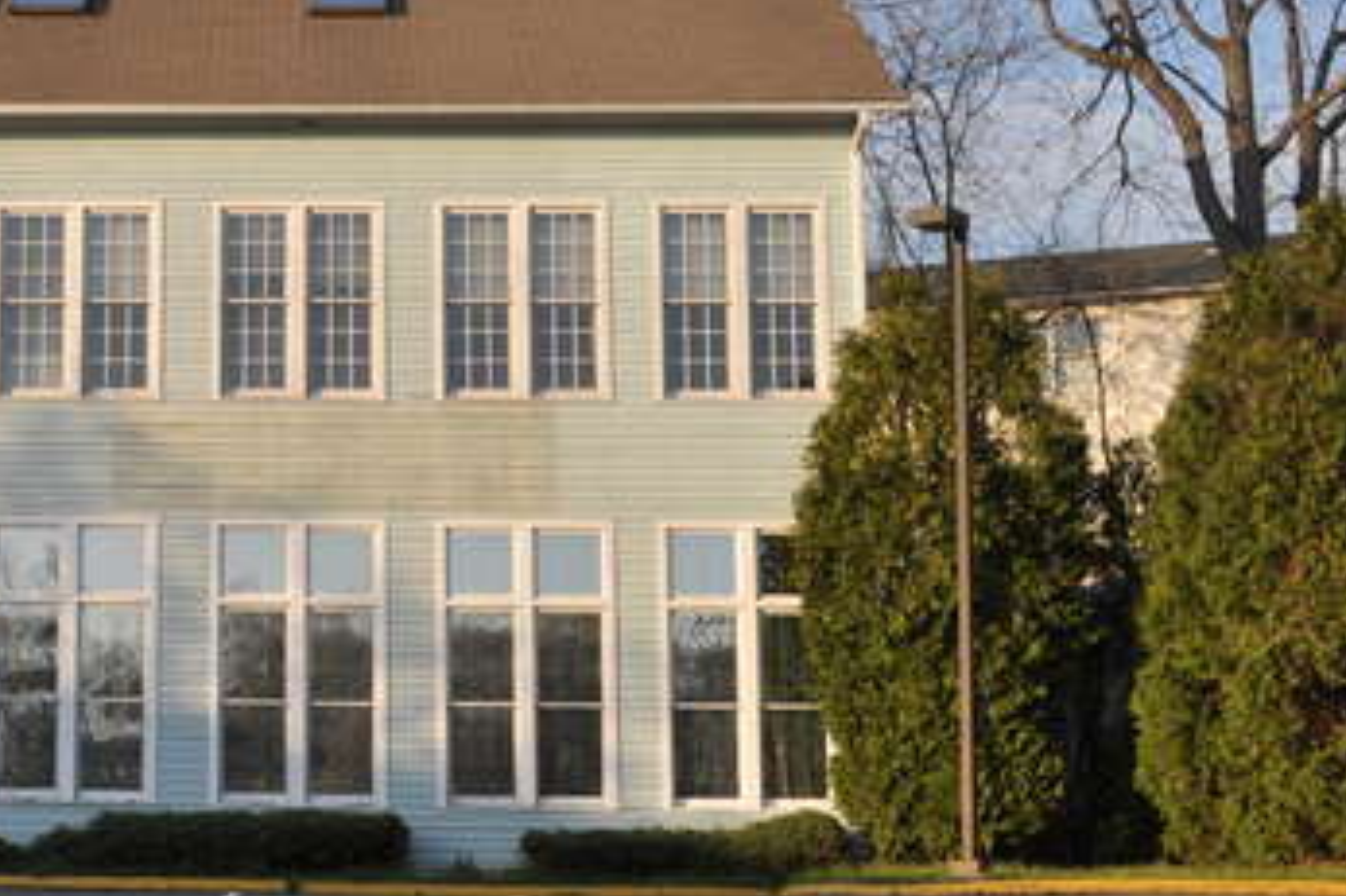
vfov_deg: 17.9
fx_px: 2840
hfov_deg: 25.2
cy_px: 467
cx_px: -50
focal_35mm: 76
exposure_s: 1/320
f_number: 9
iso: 200
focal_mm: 22
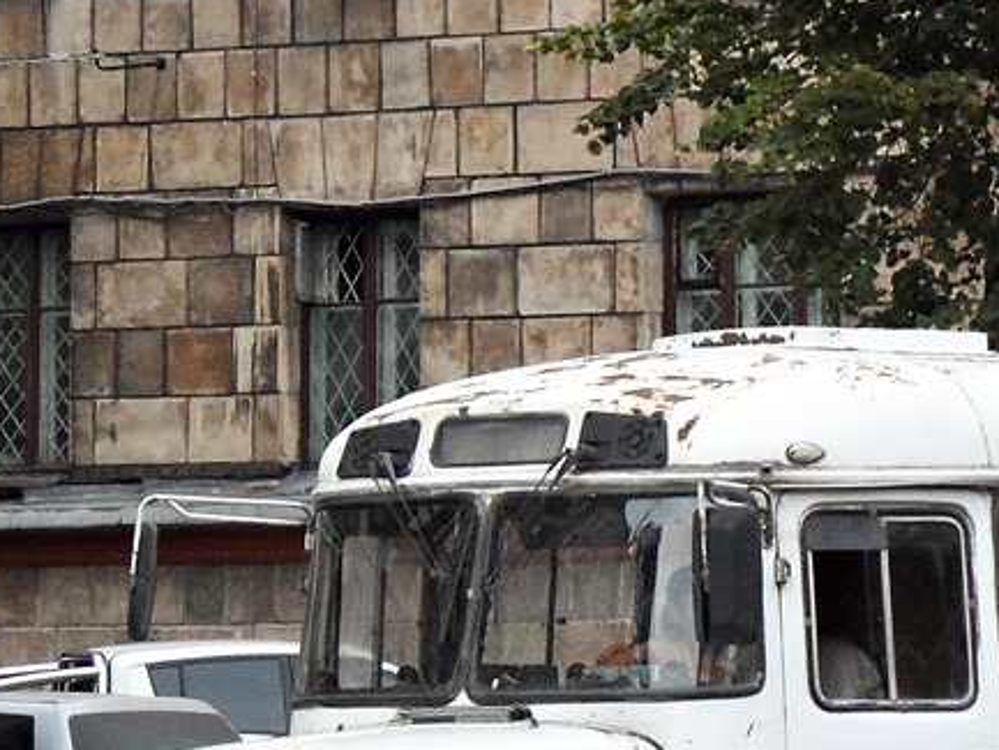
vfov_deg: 4.8
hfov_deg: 6.4
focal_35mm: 308
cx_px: 907
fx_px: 8891
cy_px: 457
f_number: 6.3
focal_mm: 22.5
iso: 160
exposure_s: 1/60
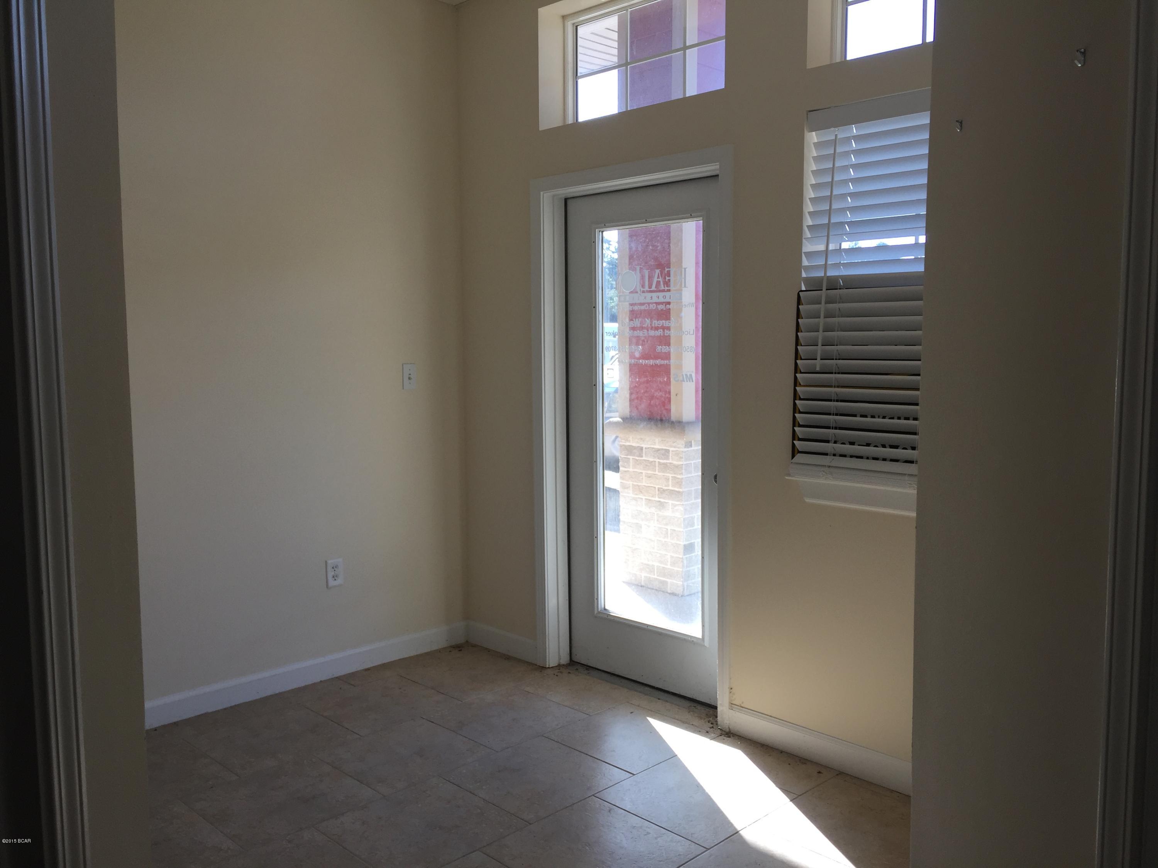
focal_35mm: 29
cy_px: 434
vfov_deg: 48.2
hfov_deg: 61.7
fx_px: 970
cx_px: 579
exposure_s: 1/184
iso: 32
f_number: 2.2
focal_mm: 4.15
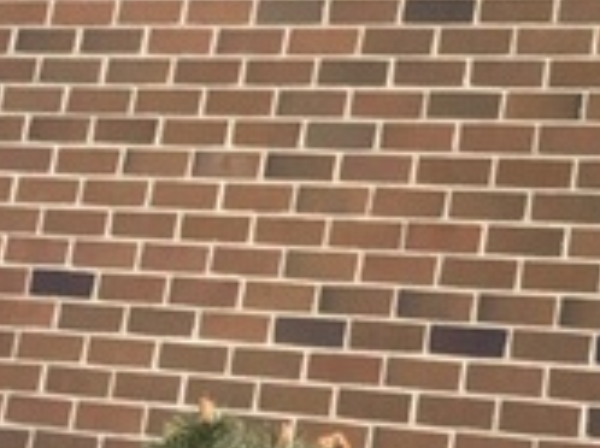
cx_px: 1146
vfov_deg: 12.3
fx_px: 1938
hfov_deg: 14.9
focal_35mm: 112
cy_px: -311
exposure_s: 1/1672
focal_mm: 4.15
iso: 25
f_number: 2.2
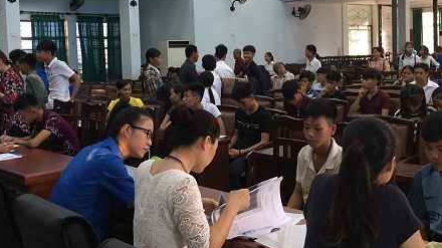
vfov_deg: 25.8
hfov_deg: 44.6
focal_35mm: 46
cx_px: 237
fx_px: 539
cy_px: 81
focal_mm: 4.15
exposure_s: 1/33
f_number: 2.2
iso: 125
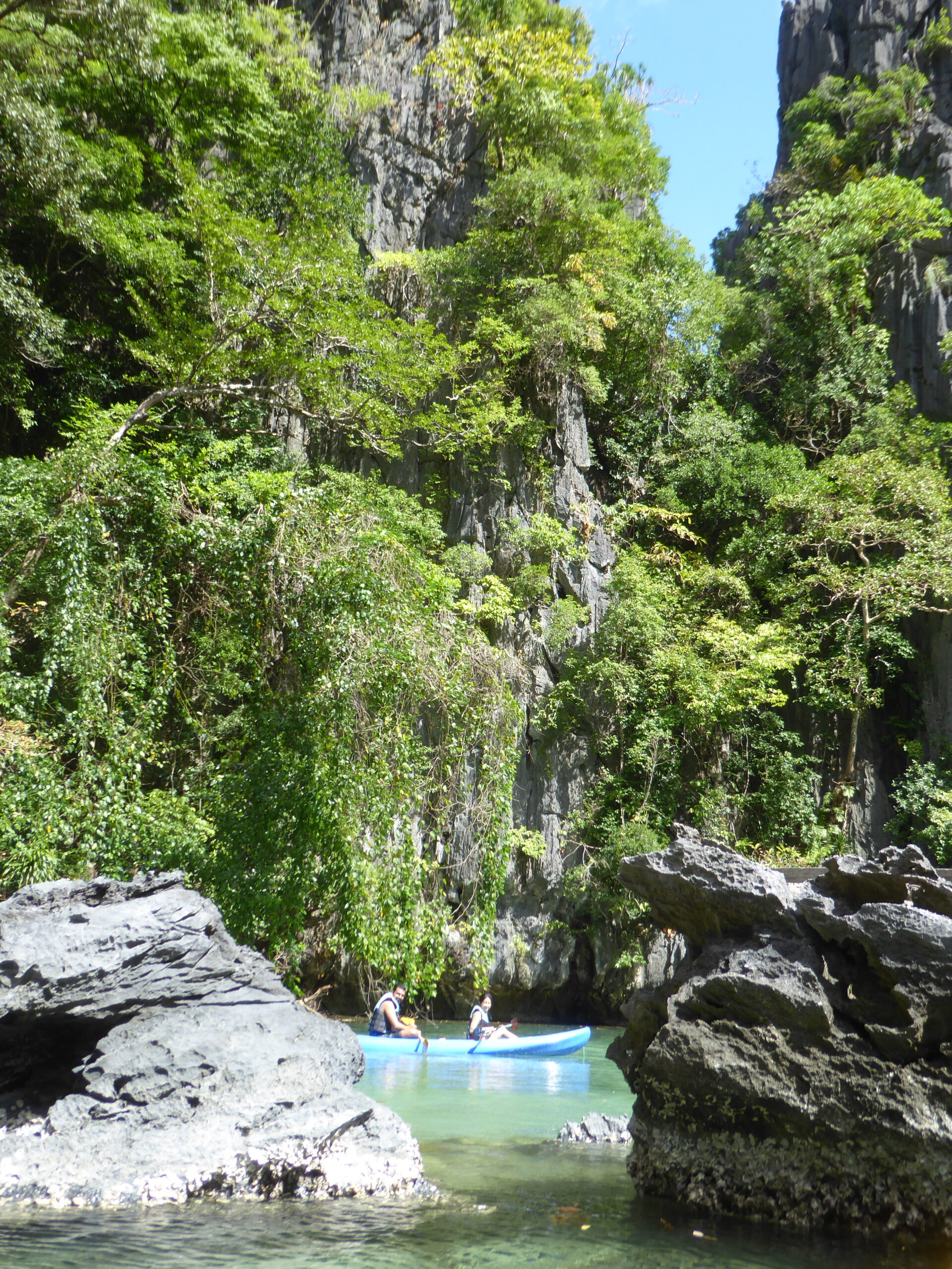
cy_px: 634
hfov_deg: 36.8
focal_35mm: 39
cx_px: 476
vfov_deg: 47.9
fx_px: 1430
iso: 80
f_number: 3.7
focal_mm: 6.7
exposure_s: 1/200
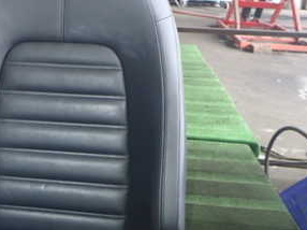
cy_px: 61
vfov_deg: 23.1
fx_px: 558
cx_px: 43
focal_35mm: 63
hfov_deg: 29.7
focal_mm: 5.4
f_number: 2.3
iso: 200
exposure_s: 1/80
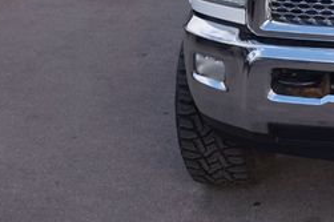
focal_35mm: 84
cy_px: -5
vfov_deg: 15.9
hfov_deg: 22.3
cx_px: 406
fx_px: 779
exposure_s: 1/200
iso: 100
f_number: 6.3
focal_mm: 22
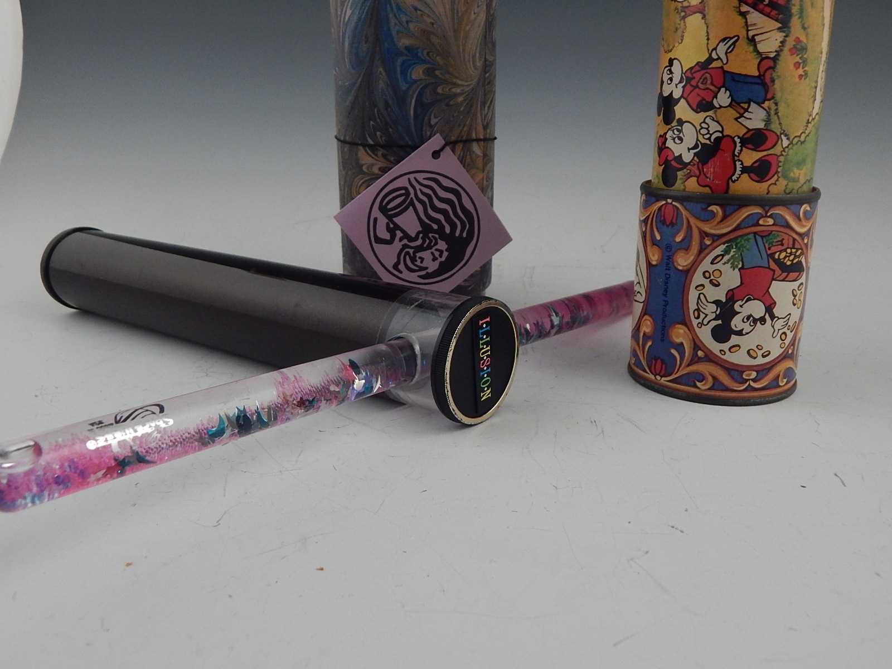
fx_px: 799
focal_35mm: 31
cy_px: 334
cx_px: 446
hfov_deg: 58.4
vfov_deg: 45.4
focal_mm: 5.6
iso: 400
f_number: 3.2
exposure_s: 1/250
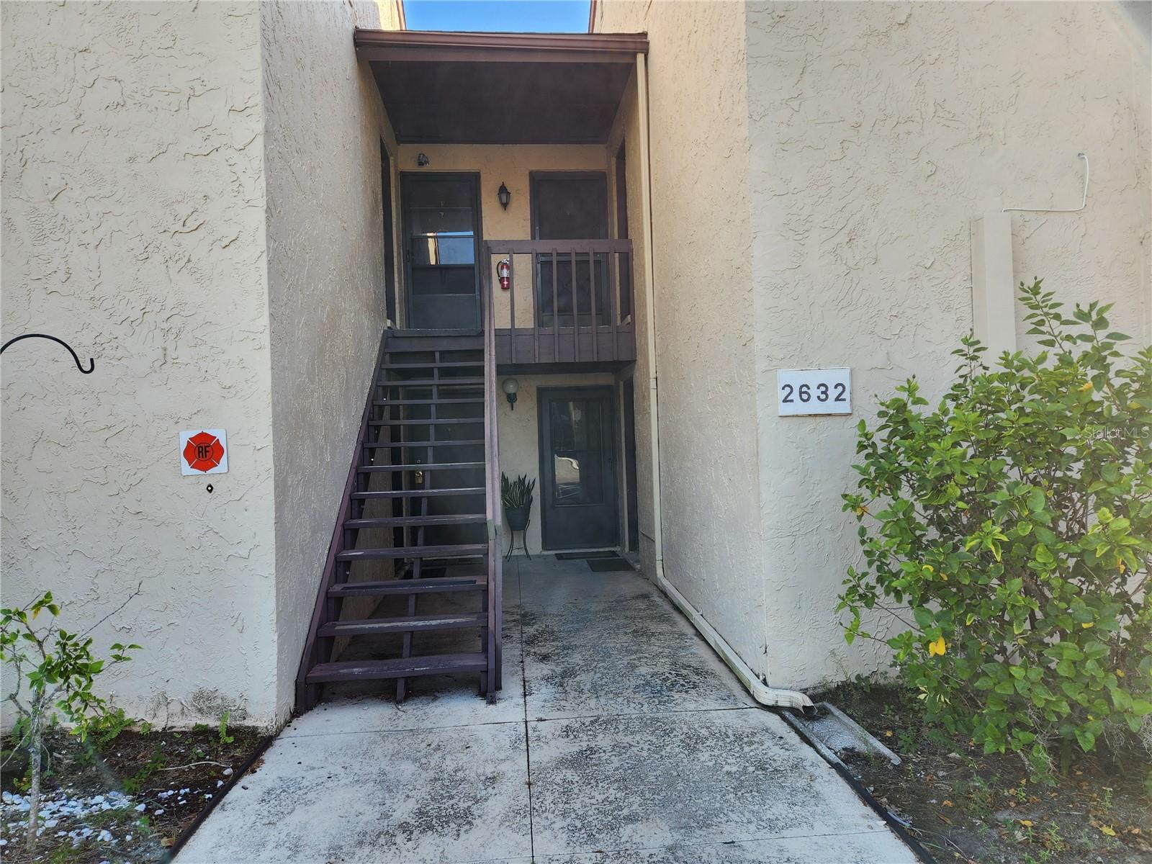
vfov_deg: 58.9
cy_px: 432
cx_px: 576
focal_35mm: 23
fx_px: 765
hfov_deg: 73.9
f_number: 1.8
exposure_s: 1/192
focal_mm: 5.4
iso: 20
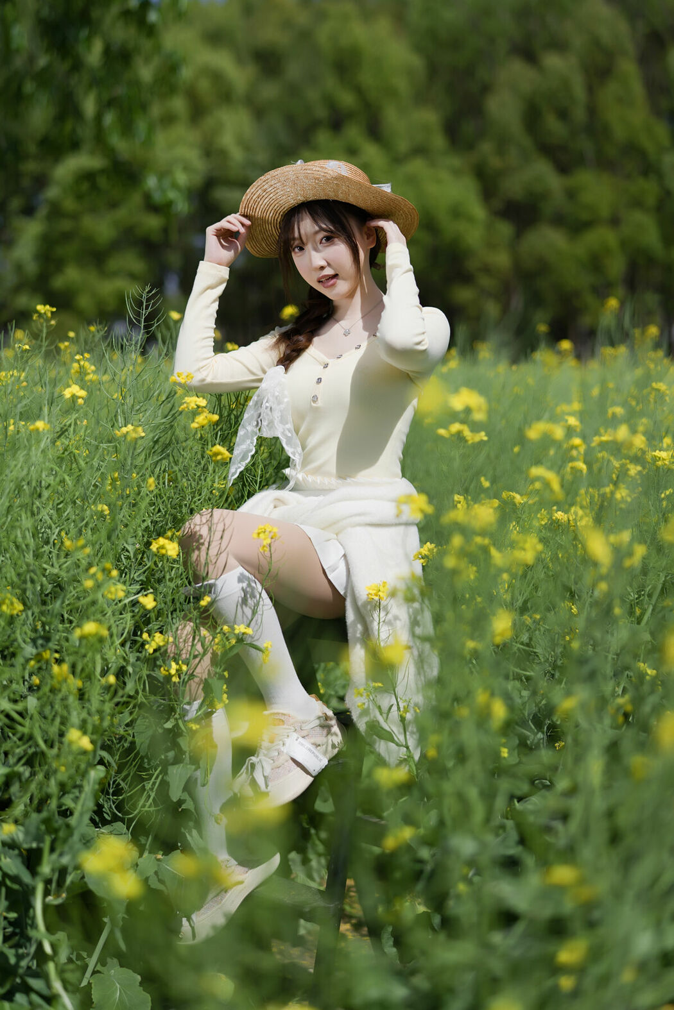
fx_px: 1404
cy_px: 505
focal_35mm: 50
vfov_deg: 39.6
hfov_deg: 27.0
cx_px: 337
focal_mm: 50
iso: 64
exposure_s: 1/8000
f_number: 1.6
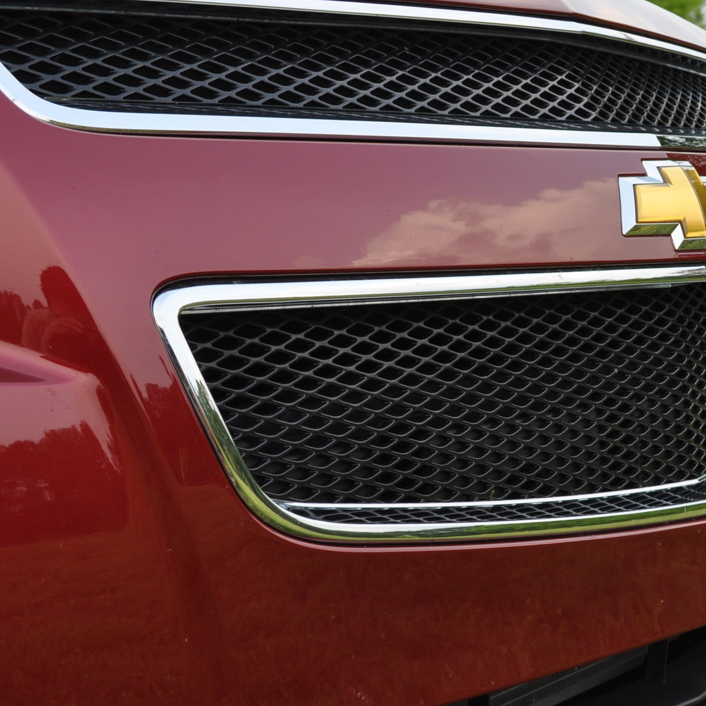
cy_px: 427
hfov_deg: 22.9
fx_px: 1708
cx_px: 603
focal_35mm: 74
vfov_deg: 23.3
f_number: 8
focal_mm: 28
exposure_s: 1/60
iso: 280
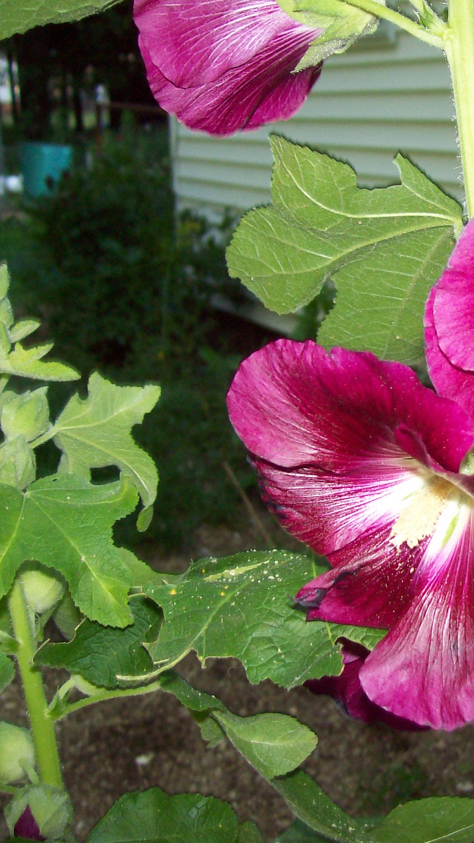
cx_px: 472
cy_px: 421
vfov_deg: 39.2
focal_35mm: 53
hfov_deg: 21.8
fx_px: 1184
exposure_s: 1/64
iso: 80
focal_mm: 6
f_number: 2.7
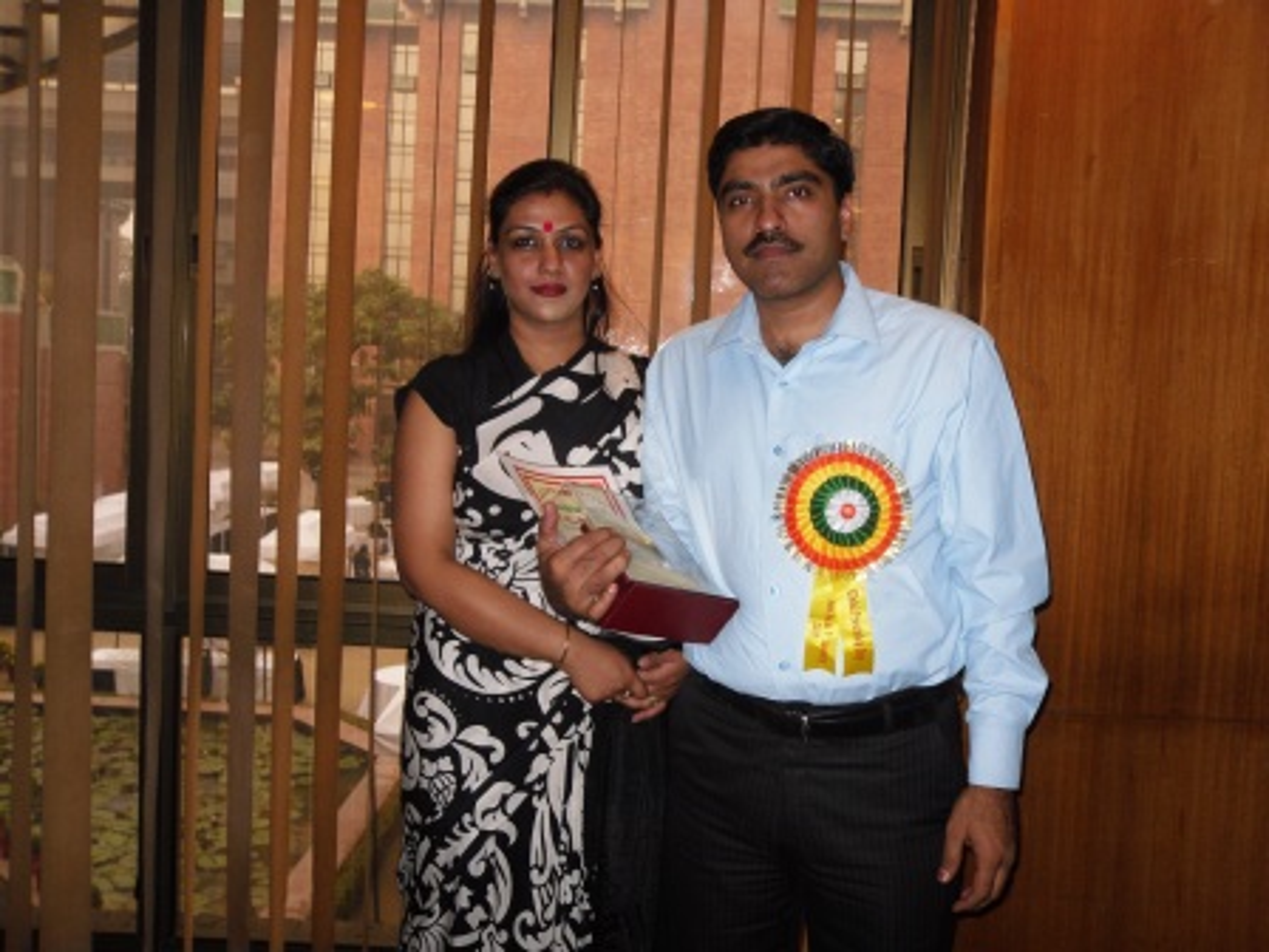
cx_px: 634
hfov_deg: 52.6
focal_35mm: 35
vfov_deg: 40.7
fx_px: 1283
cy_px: 476
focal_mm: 6.3
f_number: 3.5
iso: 80
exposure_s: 1/45
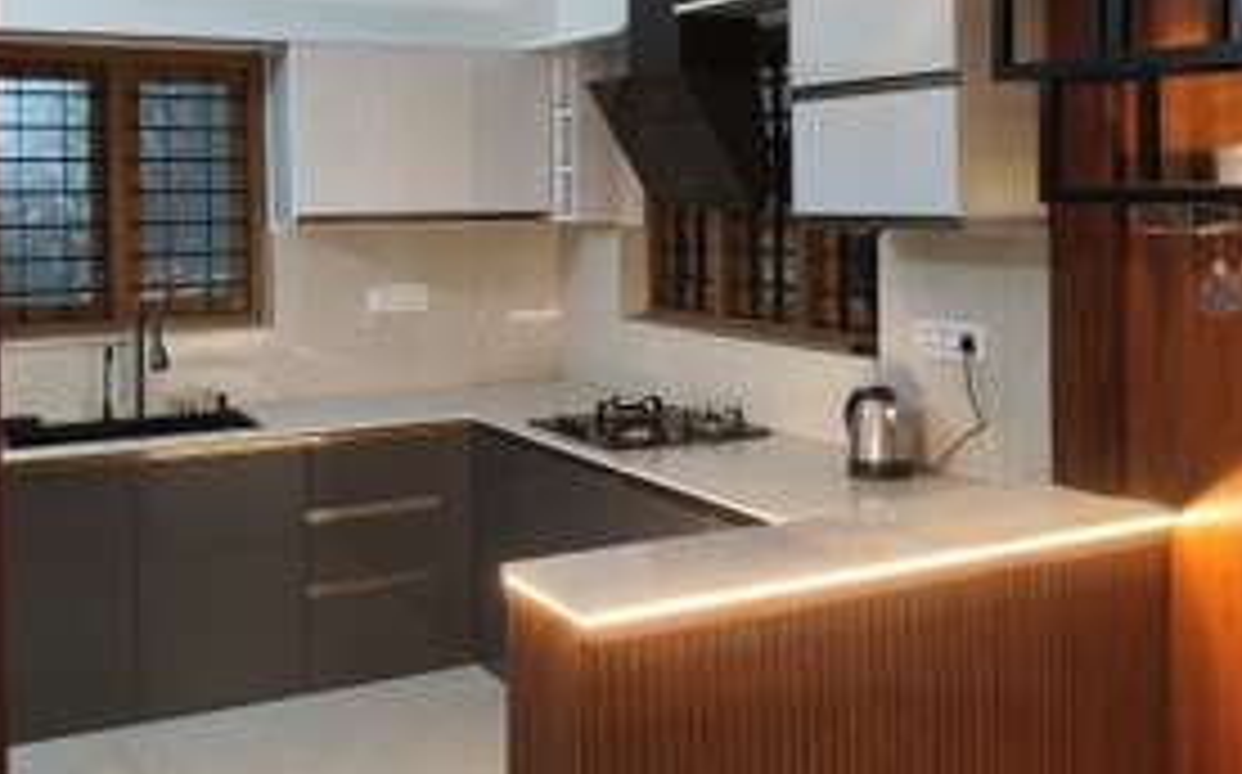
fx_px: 1353
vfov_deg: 31.4
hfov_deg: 49.3
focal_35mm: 40
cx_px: 644
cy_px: 194
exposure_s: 1/50
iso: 250
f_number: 1.5
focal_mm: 4.94
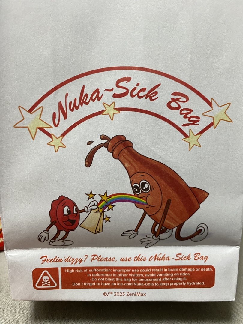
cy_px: 162
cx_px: 122
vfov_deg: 69.4
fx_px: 234
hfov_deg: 54.9
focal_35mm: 25
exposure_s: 1/50
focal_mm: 4.25
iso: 125
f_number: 1.8
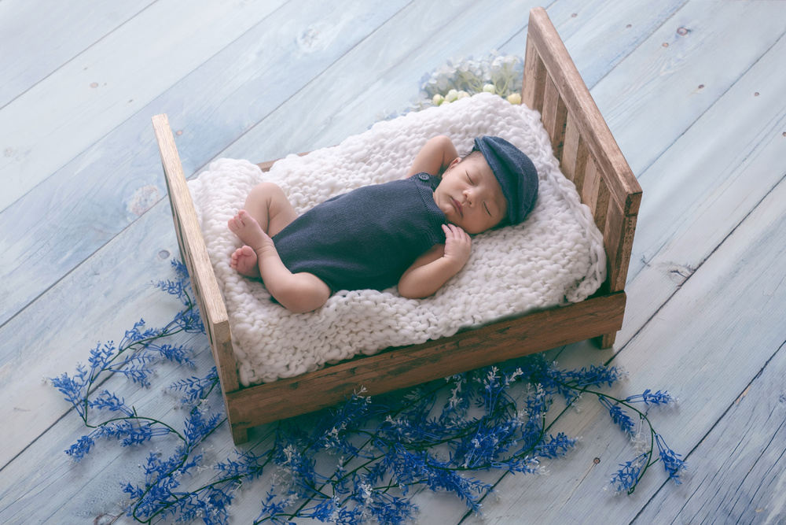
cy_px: 262
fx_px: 1266
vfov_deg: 23.4
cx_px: 393
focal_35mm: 58
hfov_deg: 34.5
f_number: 2.8
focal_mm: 38.8
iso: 200
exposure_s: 1/160
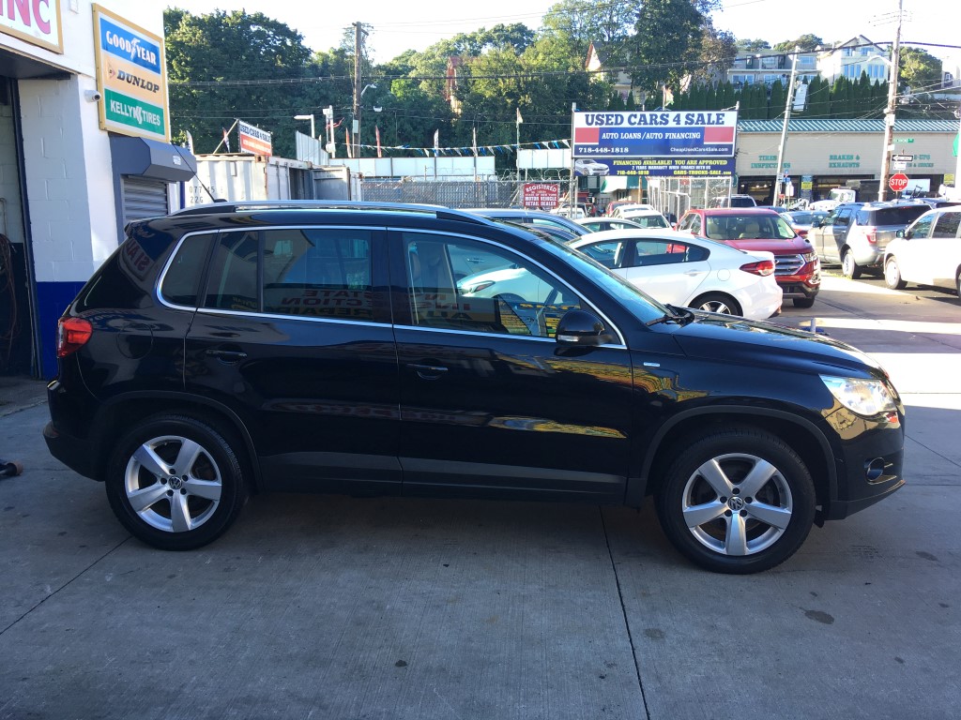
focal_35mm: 29
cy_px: 360
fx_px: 805
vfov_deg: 48.2
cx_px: 480
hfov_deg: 61.7
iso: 25
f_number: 2.2
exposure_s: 1/130
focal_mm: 4.15
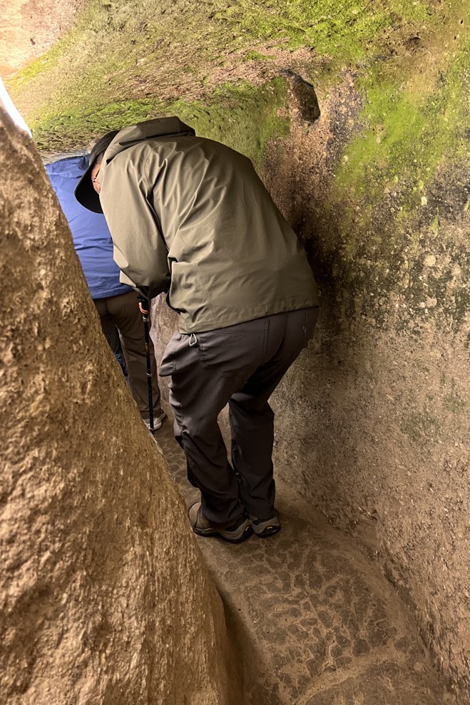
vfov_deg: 65.5
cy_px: 347
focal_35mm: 28
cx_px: 262
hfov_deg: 46.3
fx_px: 548
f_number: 1.5
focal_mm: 5.7
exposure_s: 1/33
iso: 400
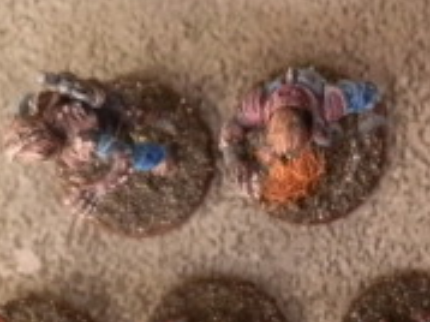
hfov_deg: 22.4
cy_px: 476
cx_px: 425
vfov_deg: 16.1
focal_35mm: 84
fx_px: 1043
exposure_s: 1/60
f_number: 3.1
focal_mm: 5
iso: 400
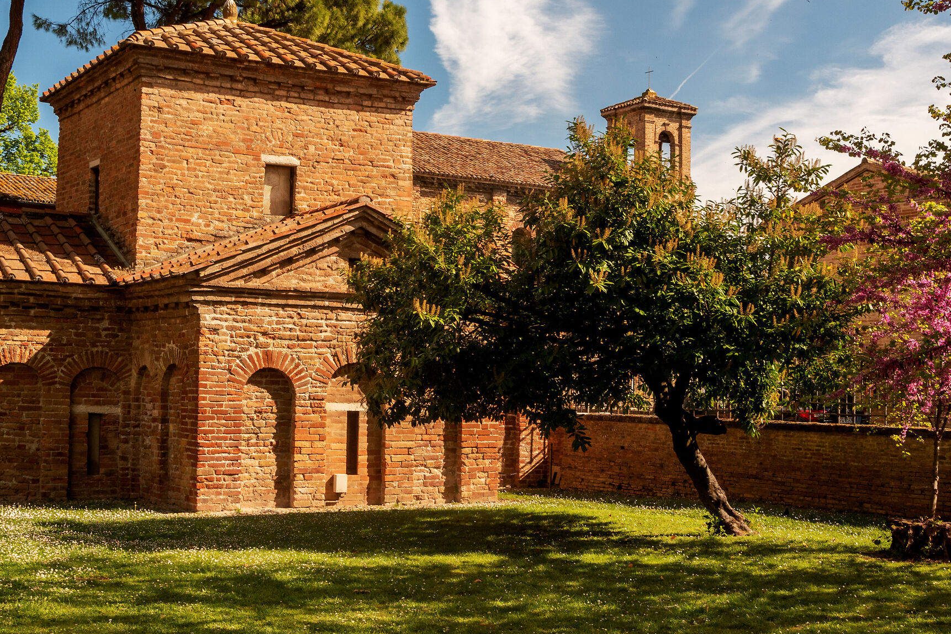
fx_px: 1215
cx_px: 513
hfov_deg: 42.7
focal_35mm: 46
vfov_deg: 29.0
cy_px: 205
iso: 100
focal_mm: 22
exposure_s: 1/125
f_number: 10
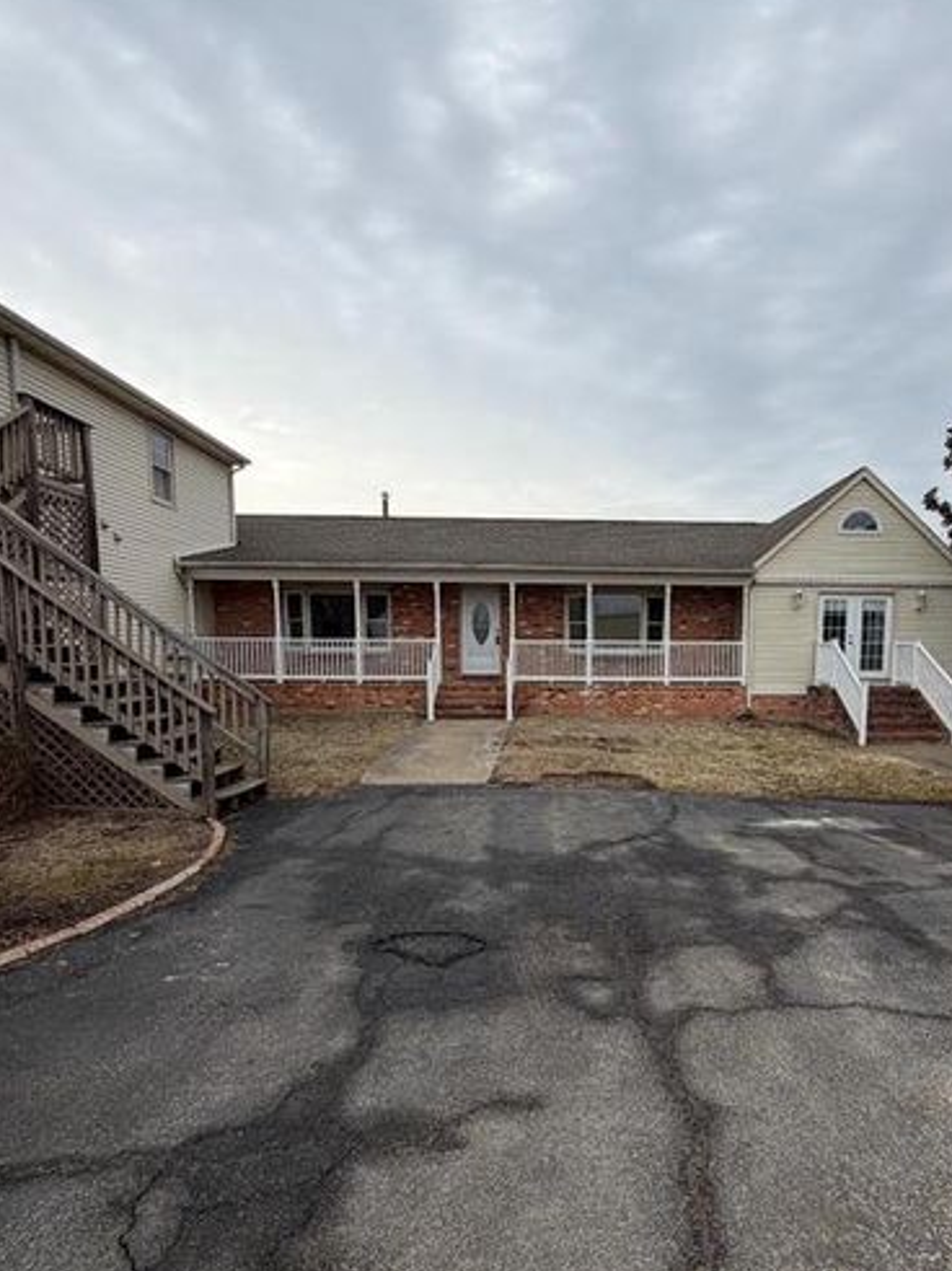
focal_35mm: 19
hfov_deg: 67.6
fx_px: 697
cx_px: 595
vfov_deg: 84.2
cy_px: 721
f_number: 2.2
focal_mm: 2.22
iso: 40
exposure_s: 1/664
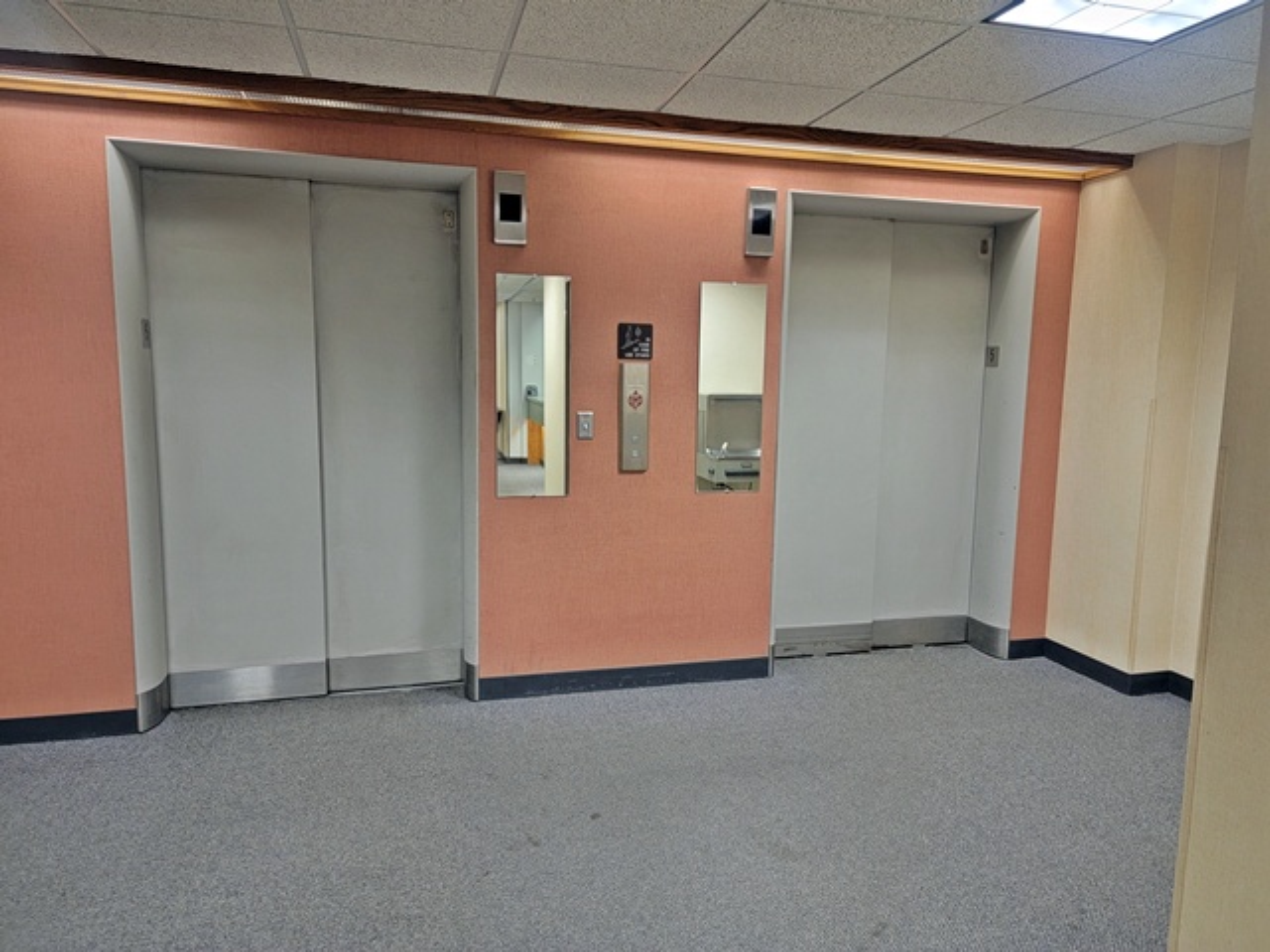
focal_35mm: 24
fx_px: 881
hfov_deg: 71.6
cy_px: 476
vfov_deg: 56.8
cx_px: 635
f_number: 1.8
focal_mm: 6.7
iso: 250
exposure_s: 1/60
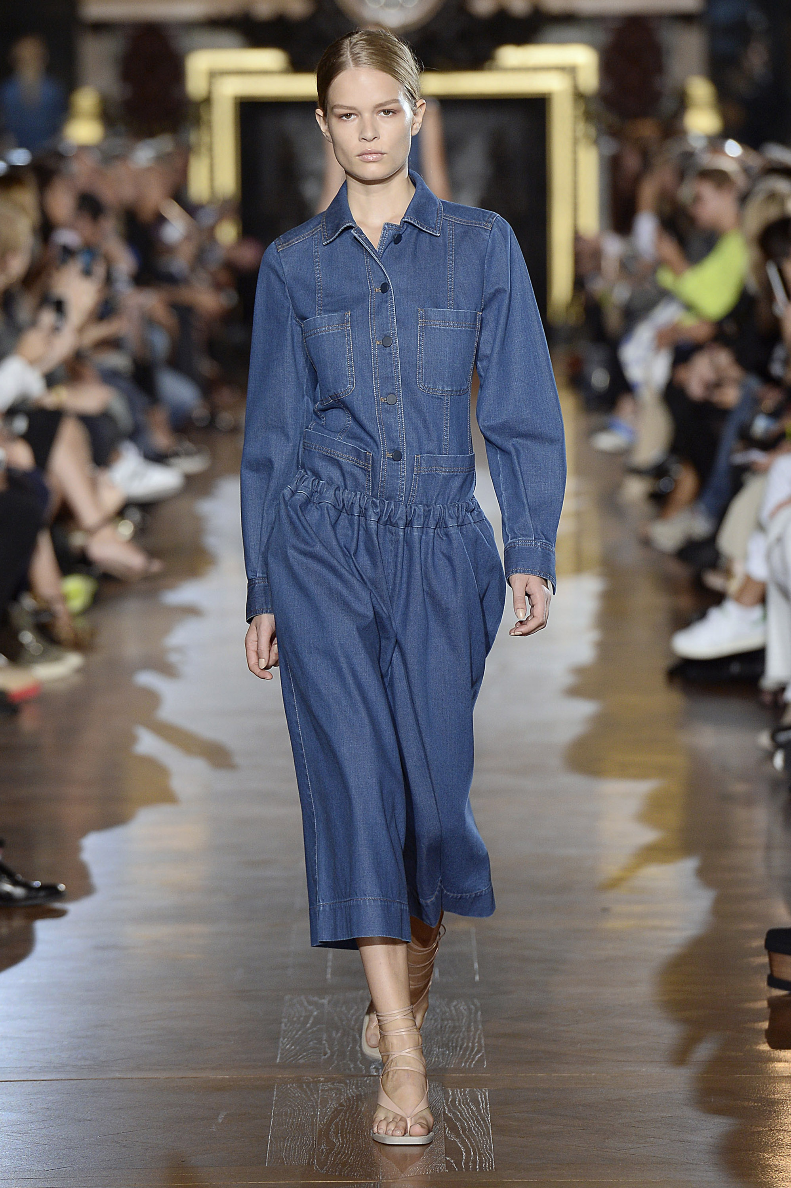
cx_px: 396
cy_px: 594
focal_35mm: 200
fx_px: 6598
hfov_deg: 6.9
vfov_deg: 10.3
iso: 1250
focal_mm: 200
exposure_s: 1/640
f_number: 4.5
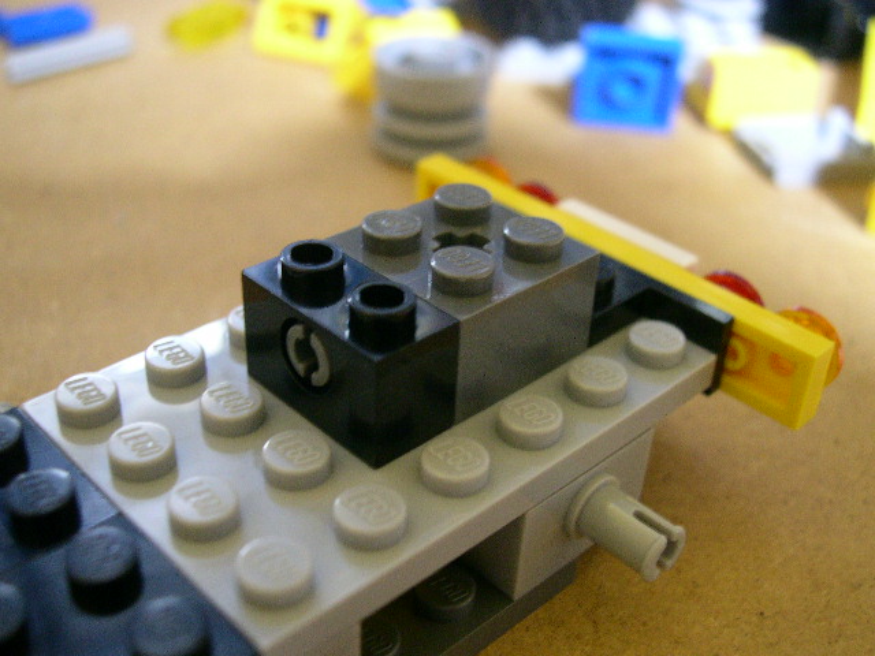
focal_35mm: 42
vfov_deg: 34.3
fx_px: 1062
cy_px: 328
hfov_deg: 44.8
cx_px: 438
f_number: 2.9
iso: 400
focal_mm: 9
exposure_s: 1/1.8
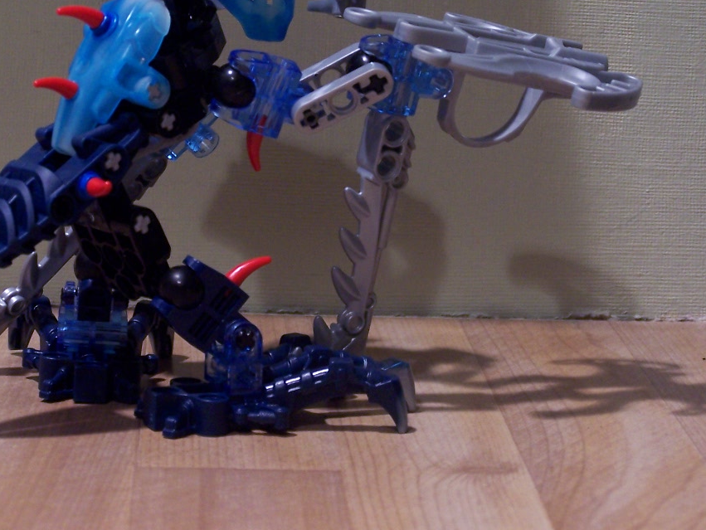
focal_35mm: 148
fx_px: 3020
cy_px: 187
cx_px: 321
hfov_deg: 13.3
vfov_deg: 10.0
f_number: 3.2
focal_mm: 17.5
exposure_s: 1/8
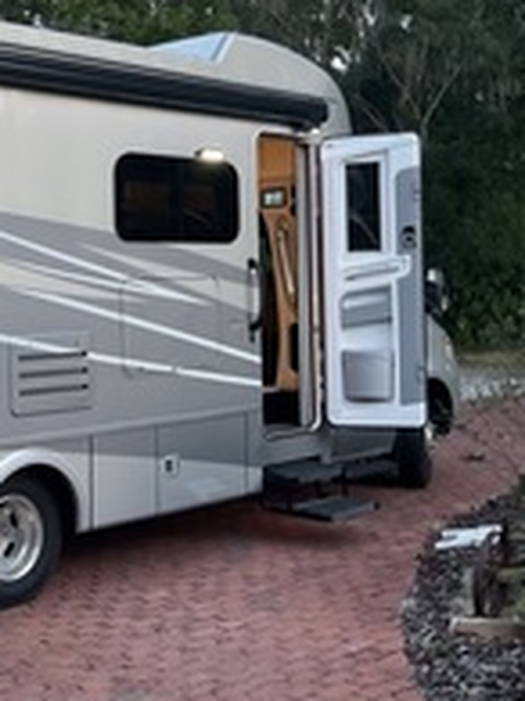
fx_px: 1053
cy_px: 293
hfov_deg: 25.9
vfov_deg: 36.7
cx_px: -50
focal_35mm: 52
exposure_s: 1/84
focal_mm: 3
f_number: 1.8
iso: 64
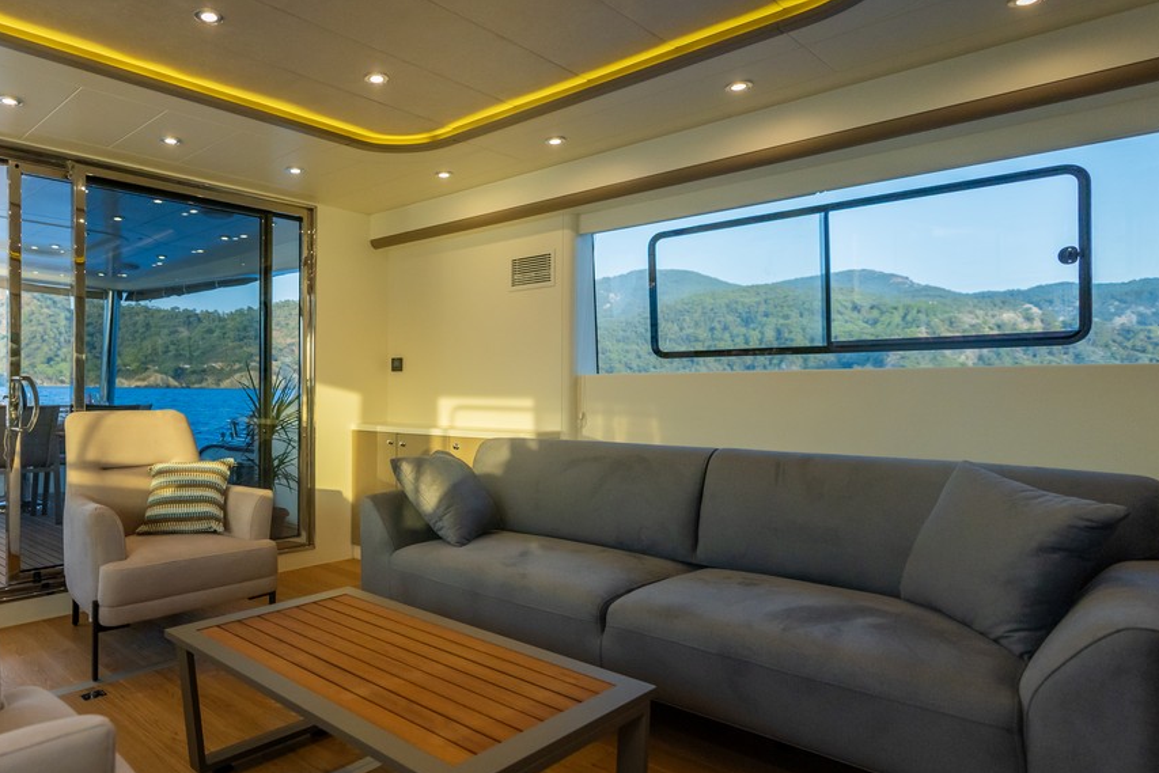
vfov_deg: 58.3
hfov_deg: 77.9
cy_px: 509
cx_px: 364
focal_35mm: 21
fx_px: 676
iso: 1000
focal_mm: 14
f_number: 2.8
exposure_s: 1/1600
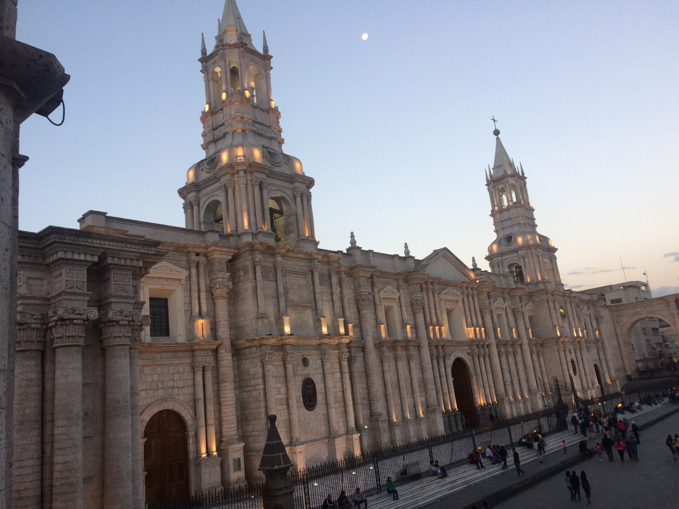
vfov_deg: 48.2
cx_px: 340
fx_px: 569
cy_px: 254
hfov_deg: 61.7
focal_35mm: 29
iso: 40
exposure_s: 1/60
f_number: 2.2
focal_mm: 4.15
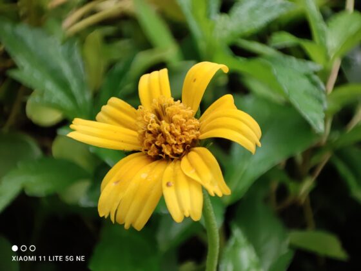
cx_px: 180
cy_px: 136
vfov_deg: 29.7
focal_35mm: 49
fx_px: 511
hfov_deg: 38.9
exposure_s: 1/306
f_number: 2.4
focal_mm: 4.1
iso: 50
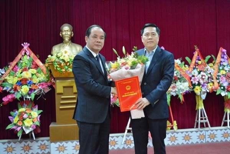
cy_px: 77
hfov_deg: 49.6
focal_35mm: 39
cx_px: 115
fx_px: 249
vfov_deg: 34.2
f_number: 4.2
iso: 6400
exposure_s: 1/40
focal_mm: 26
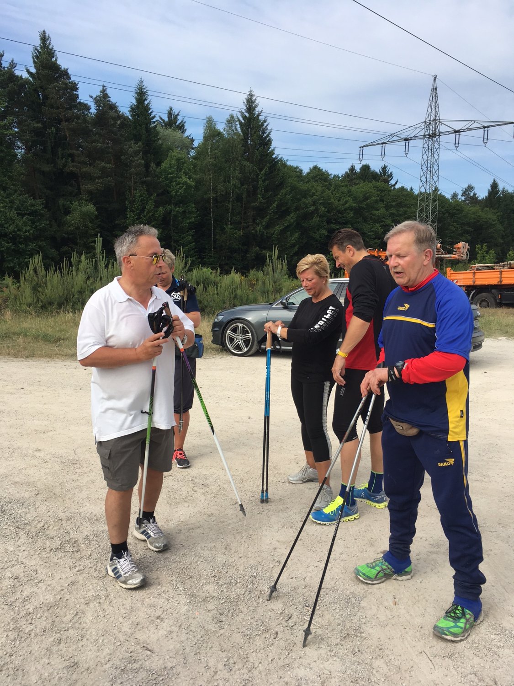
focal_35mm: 29
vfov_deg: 61.7
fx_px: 574
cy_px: 343
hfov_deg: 48.2
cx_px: 257
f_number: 2.2
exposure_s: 1/1261
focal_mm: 4.15
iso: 25
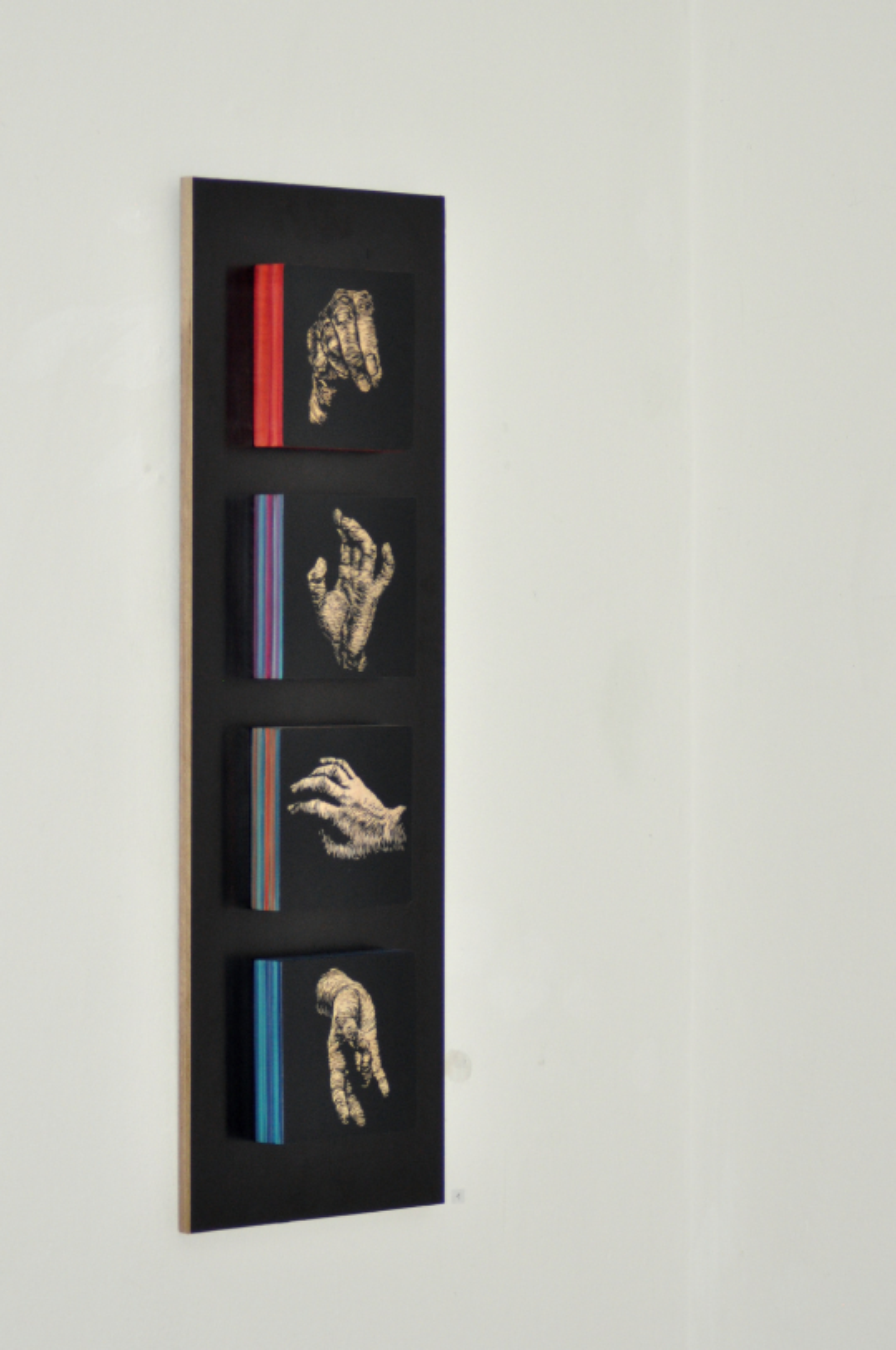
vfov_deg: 19.5
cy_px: 675
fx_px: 3933
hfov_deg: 13.0
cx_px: 448
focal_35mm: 105
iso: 800
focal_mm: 70
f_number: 4
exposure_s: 1/60
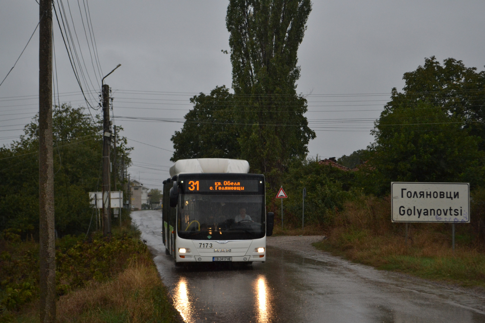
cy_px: 162
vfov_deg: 20.6
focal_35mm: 66
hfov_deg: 30.5
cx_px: 242
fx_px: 889
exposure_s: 1/400
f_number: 5.6
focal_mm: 44
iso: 800
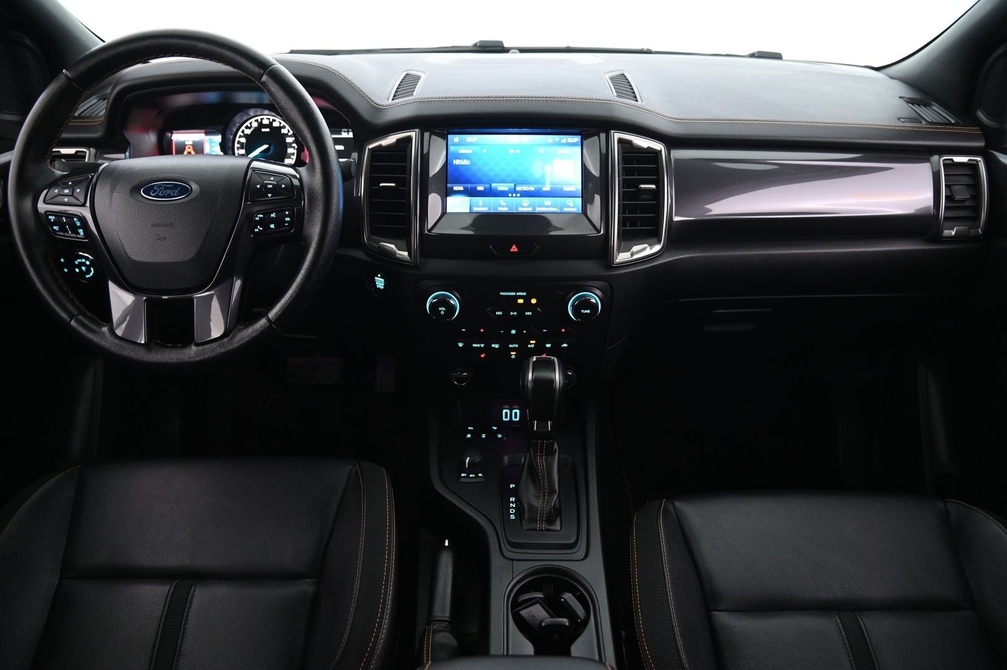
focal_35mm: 24
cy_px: 335
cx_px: 504
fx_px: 671
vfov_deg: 53.1
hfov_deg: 73.8
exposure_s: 1/13
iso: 2000
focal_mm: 24
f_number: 4
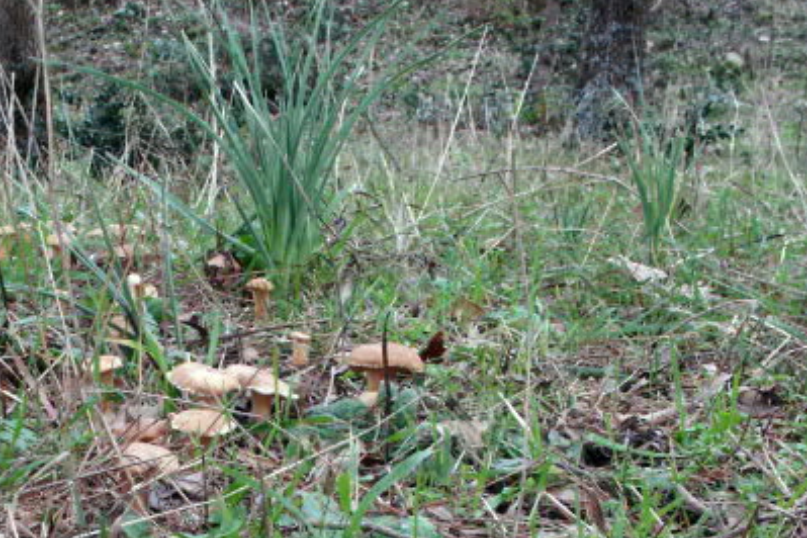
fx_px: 2152
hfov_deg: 21.1
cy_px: 518
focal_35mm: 96
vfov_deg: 14.1
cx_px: 222
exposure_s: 1/20
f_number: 8
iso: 200
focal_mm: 12.01
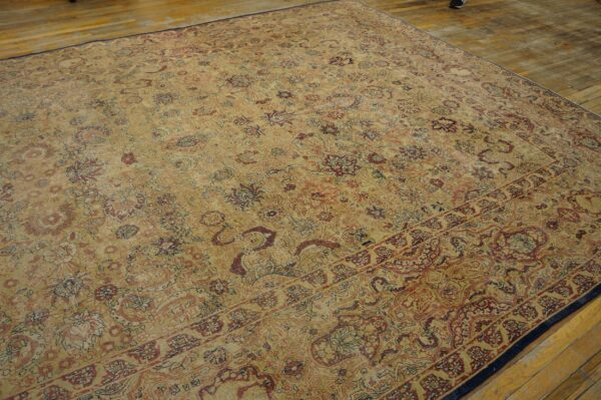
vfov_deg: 47.9
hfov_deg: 67.4
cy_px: 200
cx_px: 300
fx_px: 450
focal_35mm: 27
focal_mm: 18
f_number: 4
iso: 640
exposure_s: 1/60
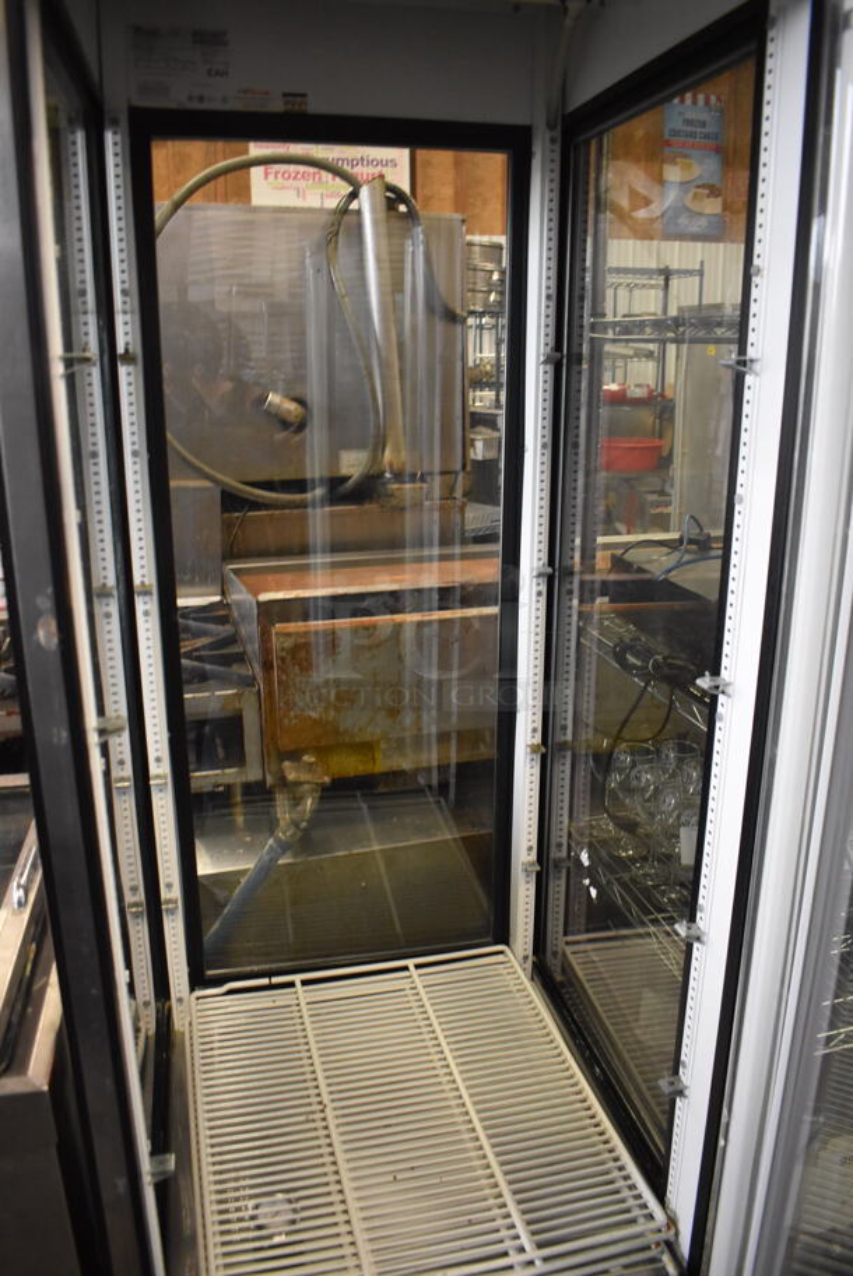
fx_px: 958
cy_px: 638
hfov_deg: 48.0
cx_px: 426
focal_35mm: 27
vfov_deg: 67.3
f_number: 3.5
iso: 2500
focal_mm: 18
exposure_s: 1/125
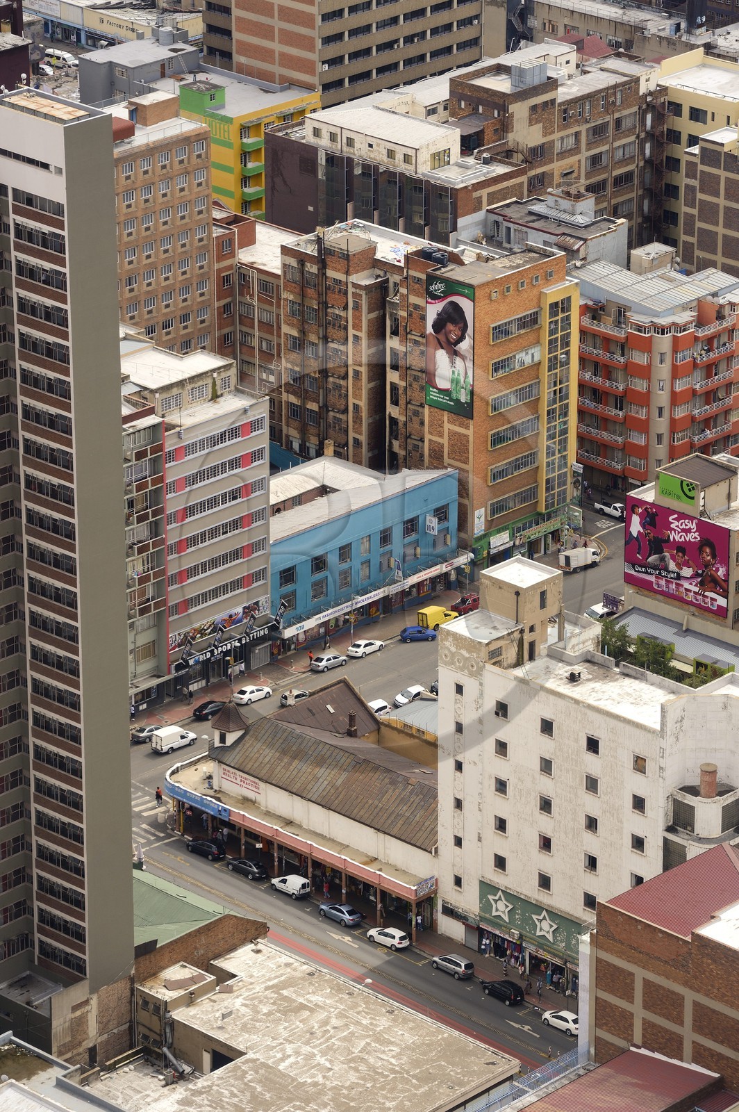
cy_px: 556
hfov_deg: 10.1
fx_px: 4164
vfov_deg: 15.2
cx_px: 370
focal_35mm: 135
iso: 200
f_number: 8
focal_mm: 135
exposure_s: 1/400
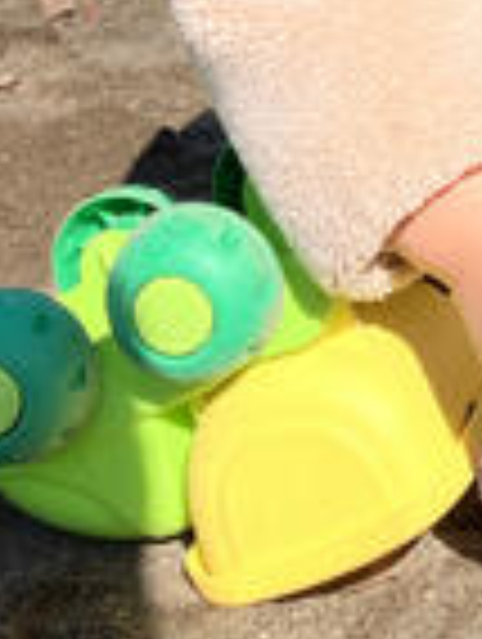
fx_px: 1944
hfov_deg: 13.0
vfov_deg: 16.9
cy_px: -317
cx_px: 824
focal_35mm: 105
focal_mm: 3.99
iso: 32
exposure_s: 1/2208
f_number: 1.8
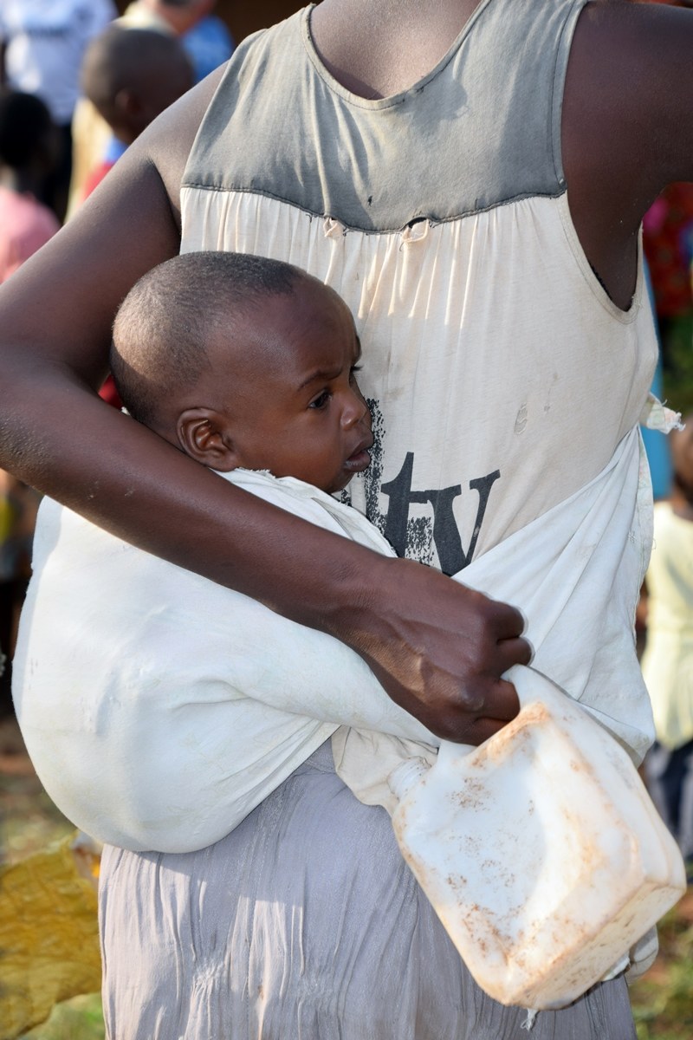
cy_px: 520
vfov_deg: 17.1
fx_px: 3465
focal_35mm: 120
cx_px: 346
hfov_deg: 11.4
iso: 100
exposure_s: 1/200
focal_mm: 80
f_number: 7.1
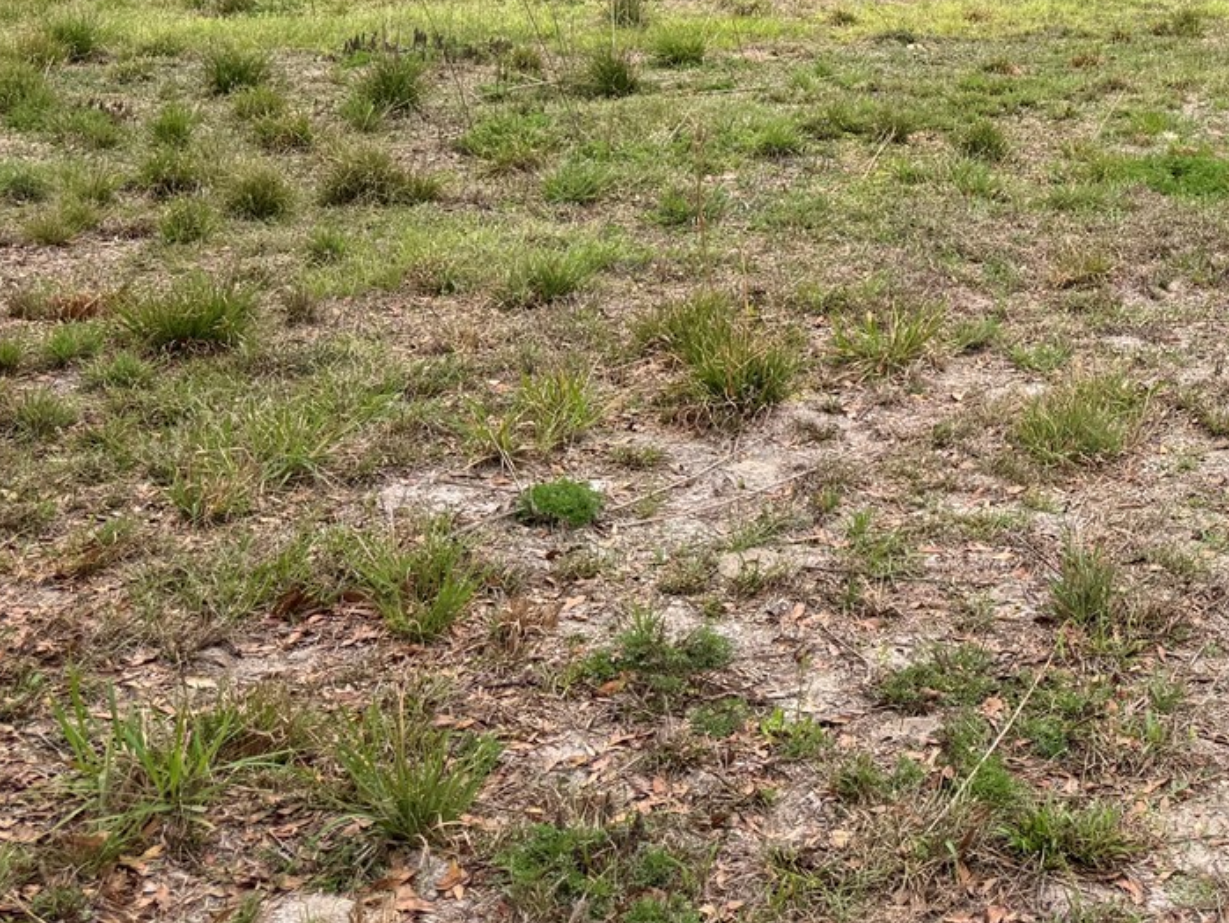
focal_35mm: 55
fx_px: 1953
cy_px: -127
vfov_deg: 24.5
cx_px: 1273
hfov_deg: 31.8
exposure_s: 1/888
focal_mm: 6.76
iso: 80
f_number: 1.78
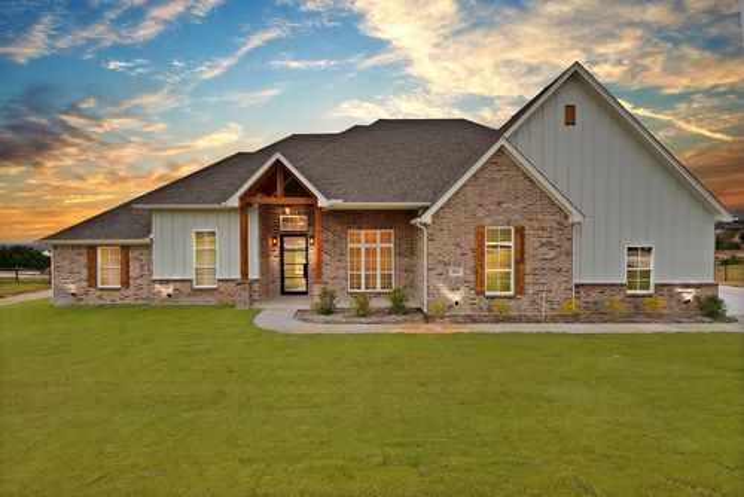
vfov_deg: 67.5
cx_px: 372
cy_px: 248
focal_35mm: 18
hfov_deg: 90.0
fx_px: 372
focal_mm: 18
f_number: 9
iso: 640
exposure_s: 1/100
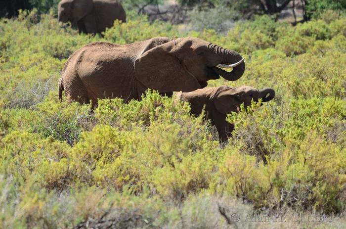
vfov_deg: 2.3
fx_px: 5752
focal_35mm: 600
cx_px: 173
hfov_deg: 3.4
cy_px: 114
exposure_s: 1/640
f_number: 5.6
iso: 250
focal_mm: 400
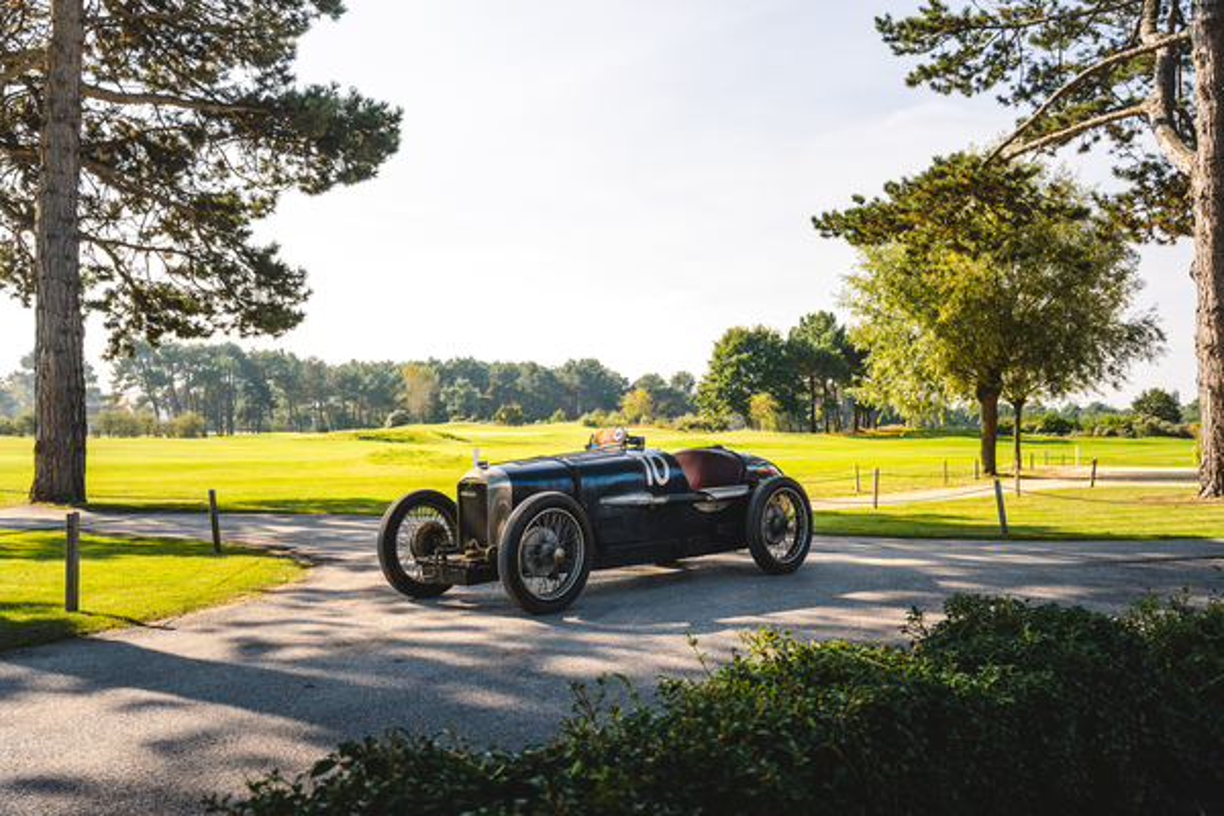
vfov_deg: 39.2
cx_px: 612
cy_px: 408
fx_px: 1146
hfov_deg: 56.2
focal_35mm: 34
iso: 250
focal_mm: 33.7
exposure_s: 1/200
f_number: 5.6
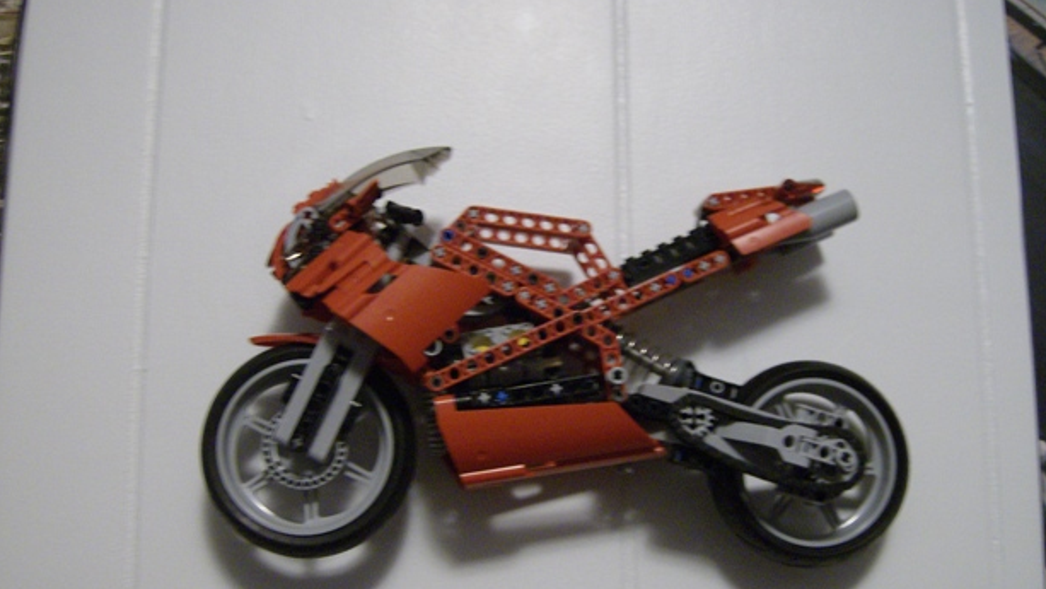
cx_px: 539
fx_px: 1248
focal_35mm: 45
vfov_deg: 26.5
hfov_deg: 45.5
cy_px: 336
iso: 200
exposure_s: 1/7.62
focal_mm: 6
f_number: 2.8
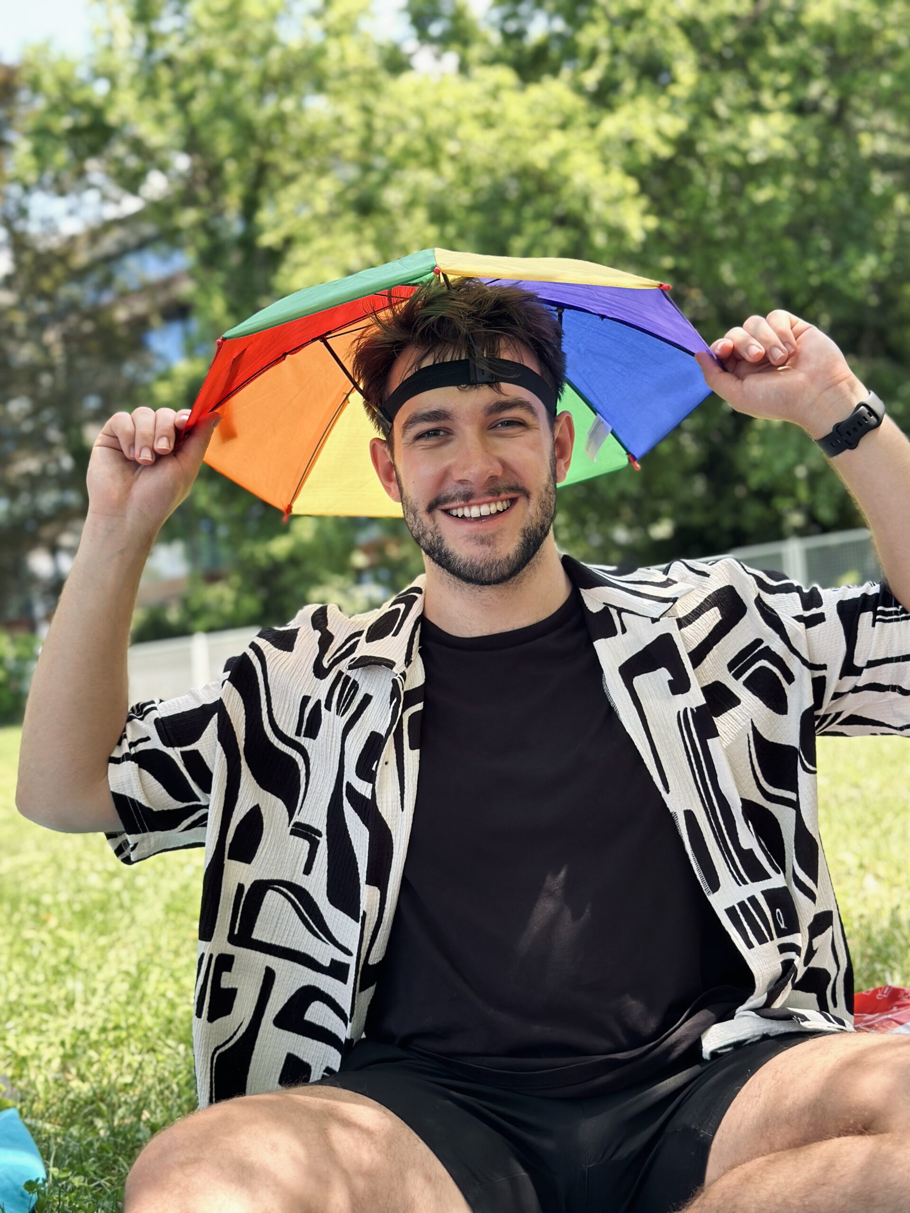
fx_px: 1682
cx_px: 455
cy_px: 606
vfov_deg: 39.7
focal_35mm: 48
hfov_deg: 30.3
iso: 80
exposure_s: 1/516
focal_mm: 6.86
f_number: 1.78
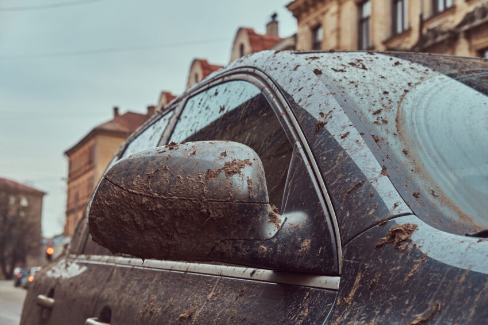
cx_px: 244
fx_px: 719
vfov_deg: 25.5
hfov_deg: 37.5
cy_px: 162
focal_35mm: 53
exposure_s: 1/250
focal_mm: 35
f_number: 5.6
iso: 320
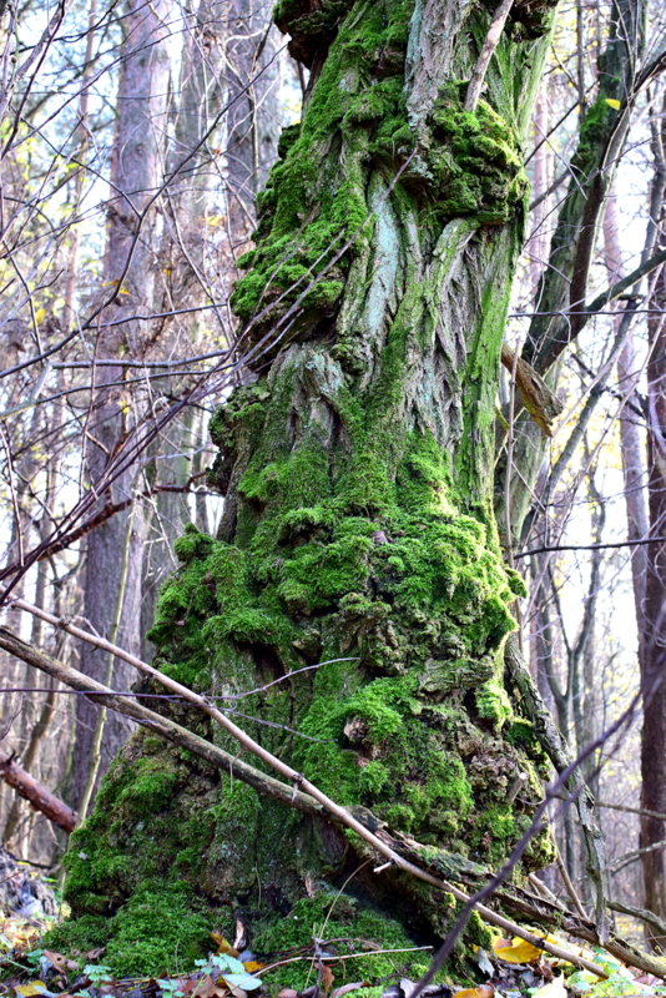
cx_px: 333
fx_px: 1456
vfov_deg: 37.8
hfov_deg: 25.8
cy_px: 499
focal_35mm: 52
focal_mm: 35
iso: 900
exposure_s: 1/60
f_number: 8
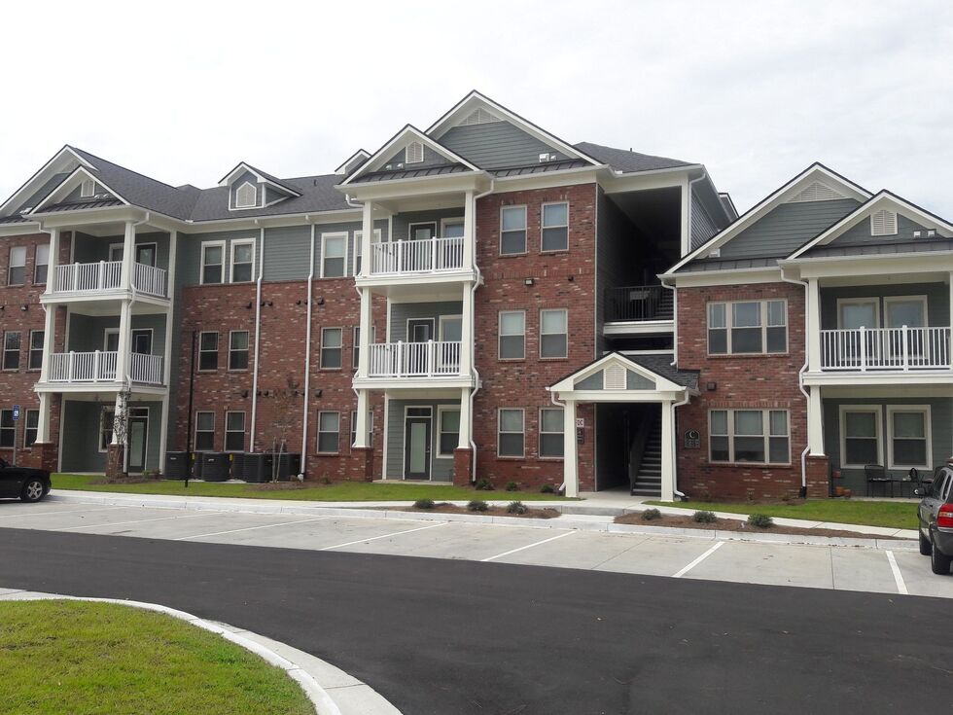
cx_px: 476
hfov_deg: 63.4
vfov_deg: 49.7
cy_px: 358
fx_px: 771
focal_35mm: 28
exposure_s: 1/1689
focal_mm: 3.7
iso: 40
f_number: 1.9
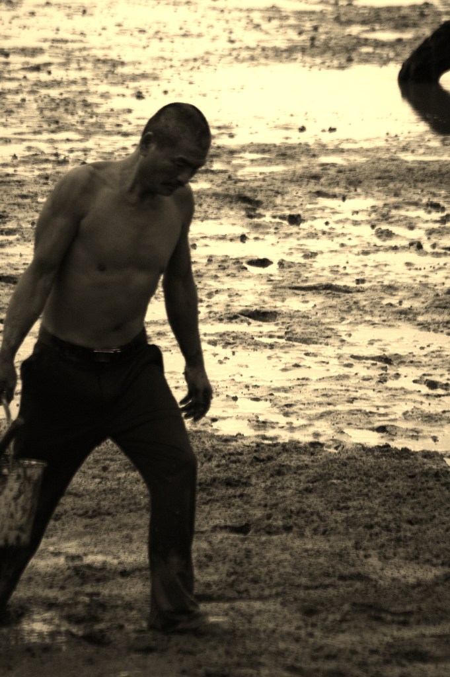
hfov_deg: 3.1
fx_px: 8451
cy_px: 338
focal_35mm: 450
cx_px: 225
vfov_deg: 4.6
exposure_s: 1/640
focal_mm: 300
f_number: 5.6
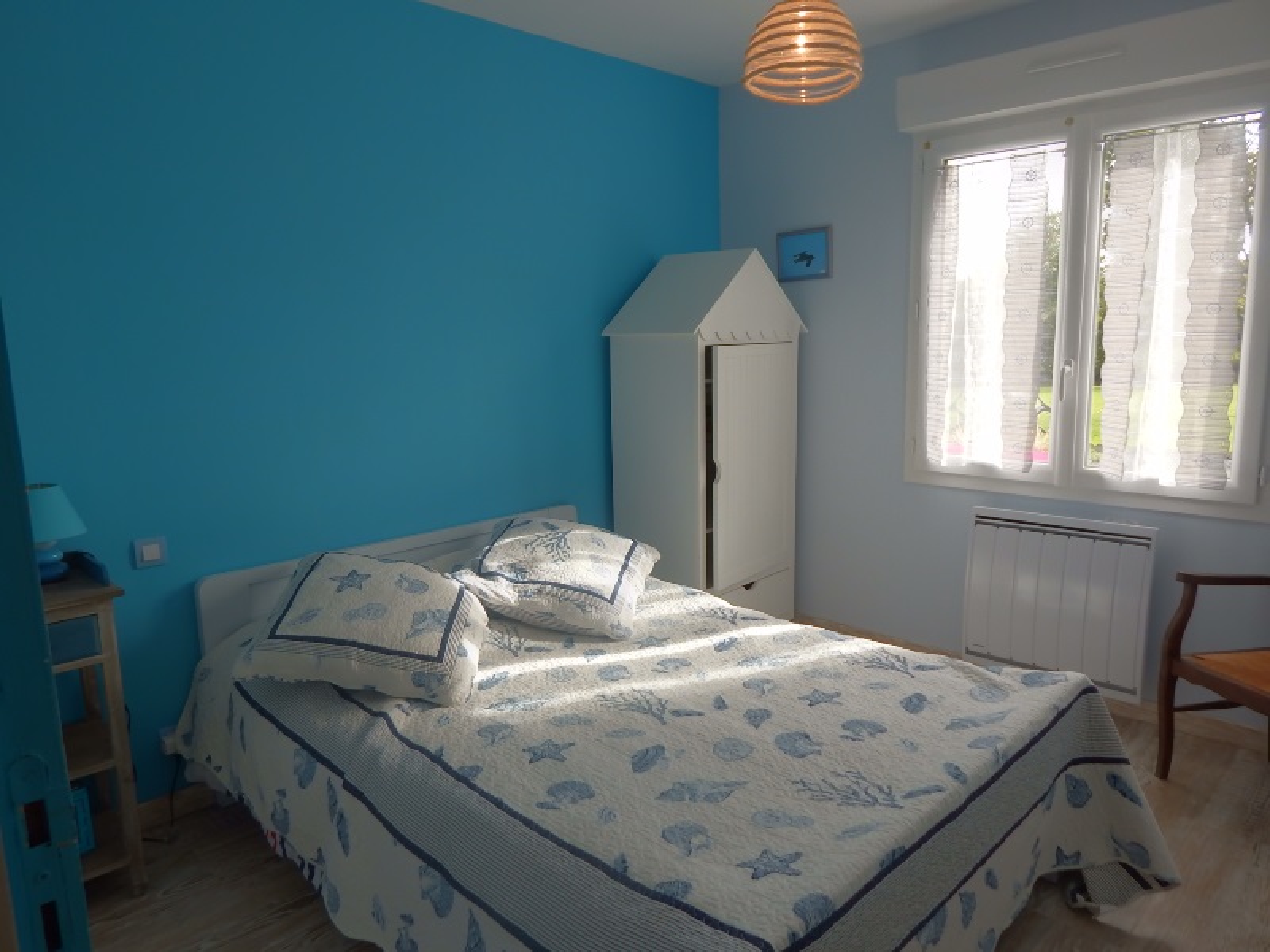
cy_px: 476
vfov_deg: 61.1
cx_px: 635
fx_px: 807
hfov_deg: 76.4
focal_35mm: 22
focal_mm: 4
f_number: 3
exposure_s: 1/250
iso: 125
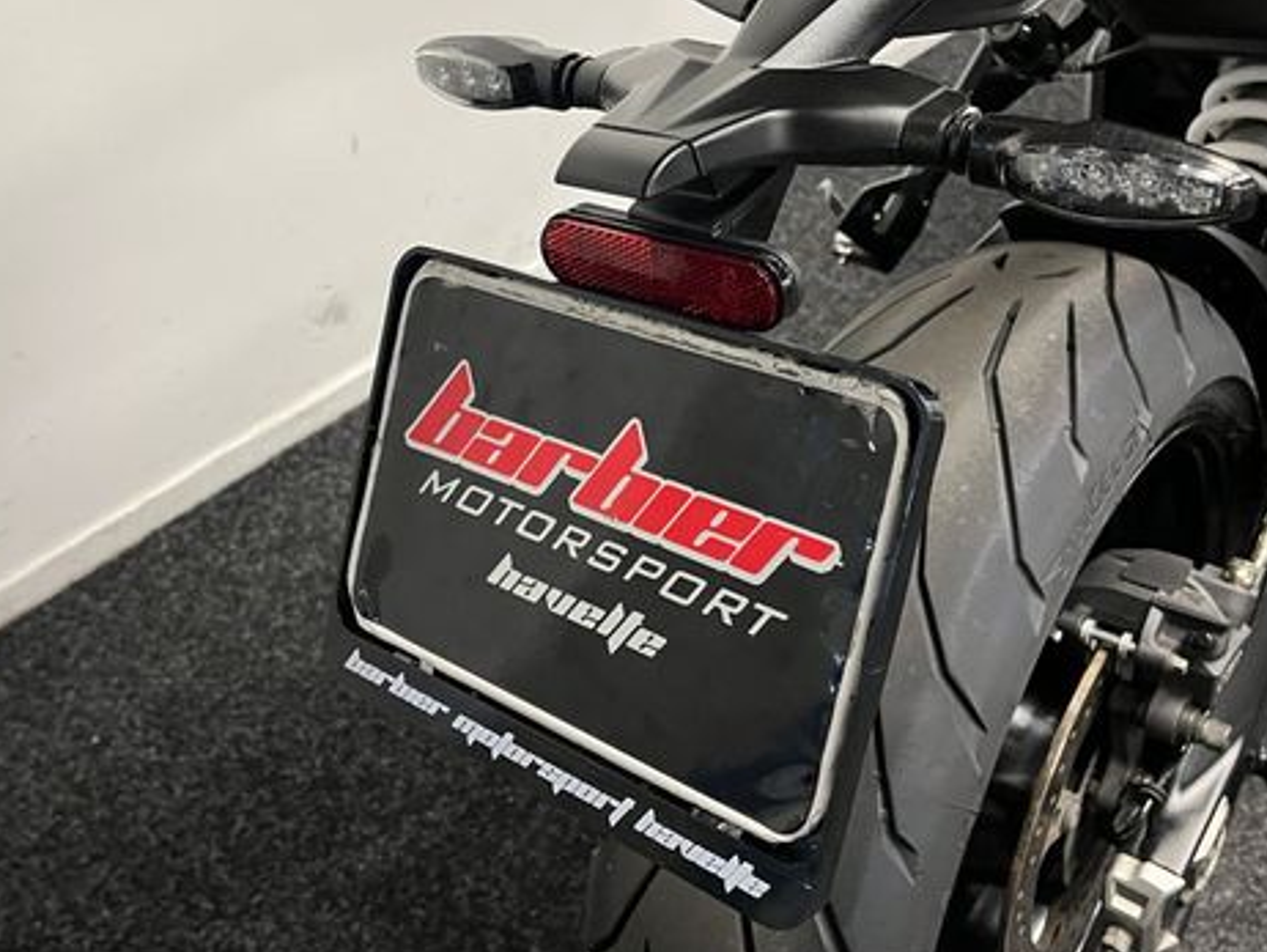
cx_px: 623
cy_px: 373
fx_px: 1318
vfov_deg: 39.5
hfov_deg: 51.3
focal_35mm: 36
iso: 160
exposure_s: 1/50
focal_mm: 5.1
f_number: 1.6
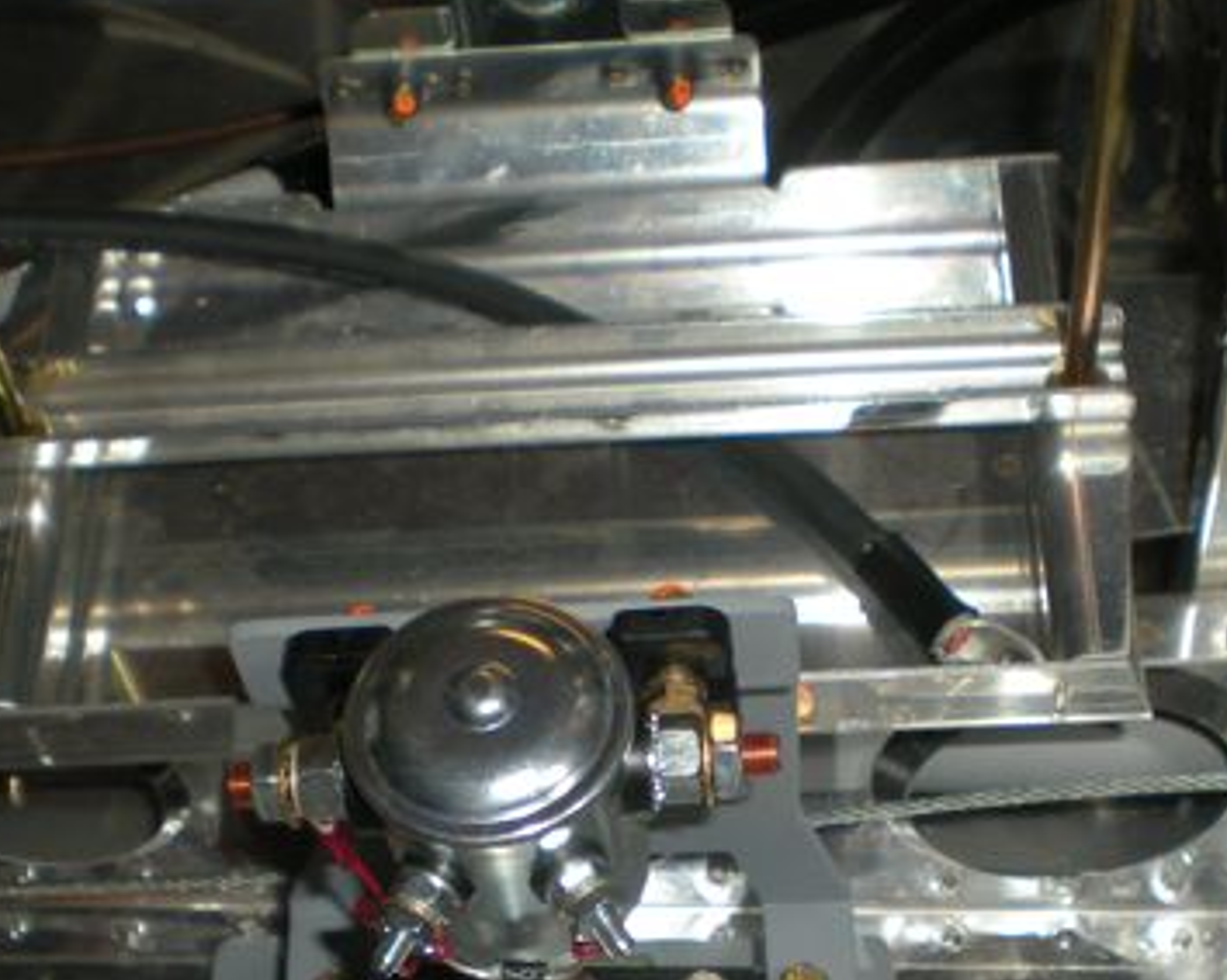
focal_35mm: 67
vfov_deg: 22.5
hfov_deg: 28.3
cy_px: 793
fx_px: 2432
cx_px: 665
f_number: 3.1
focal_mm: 6.3
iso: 64
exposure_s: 1/60
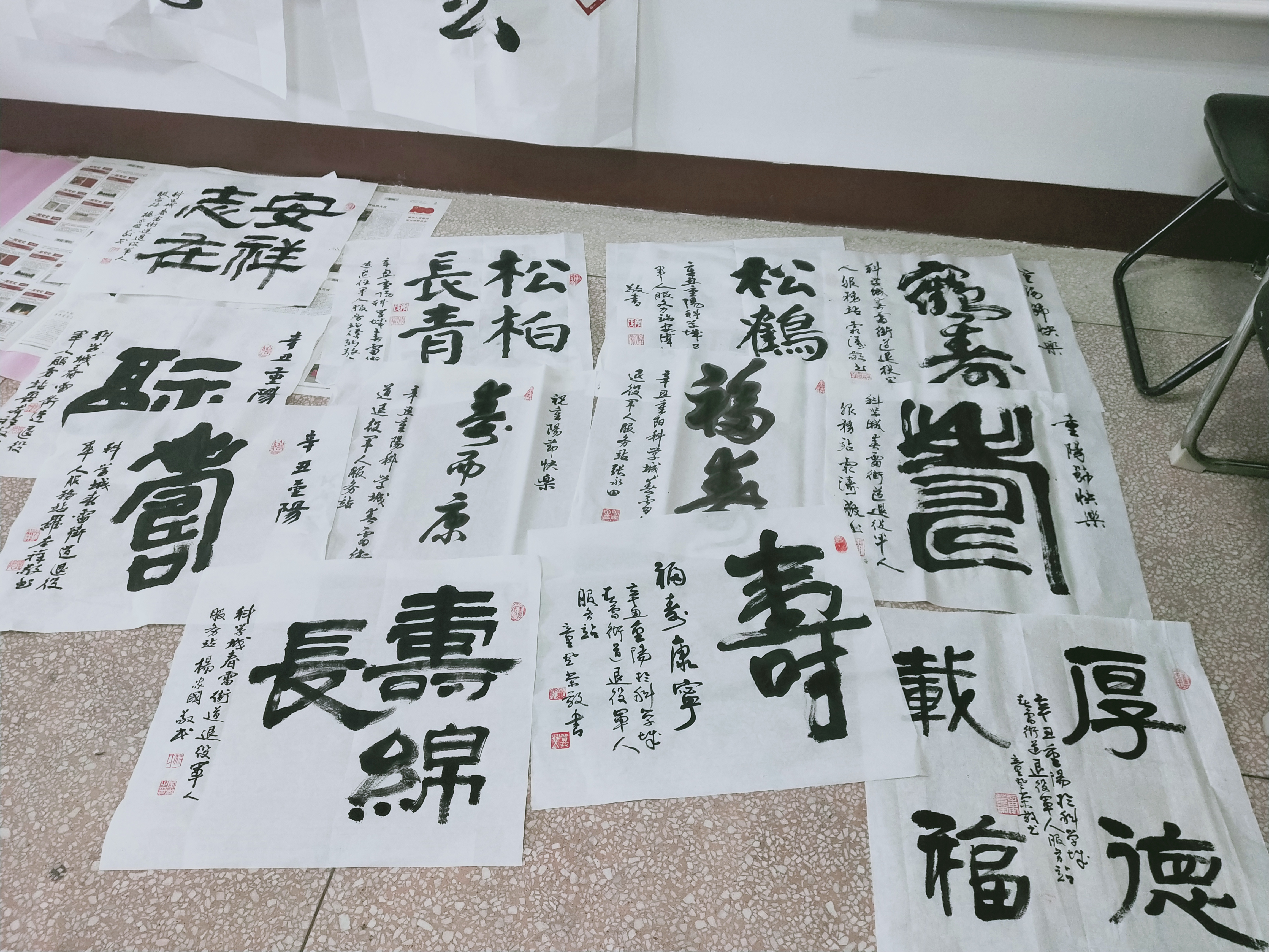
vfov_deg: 58.9
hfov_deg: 73.9
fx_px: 843
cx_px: 634
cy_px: 476
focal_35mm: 23
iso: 206
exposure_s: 1/33
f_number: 1.7
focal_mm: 3.99
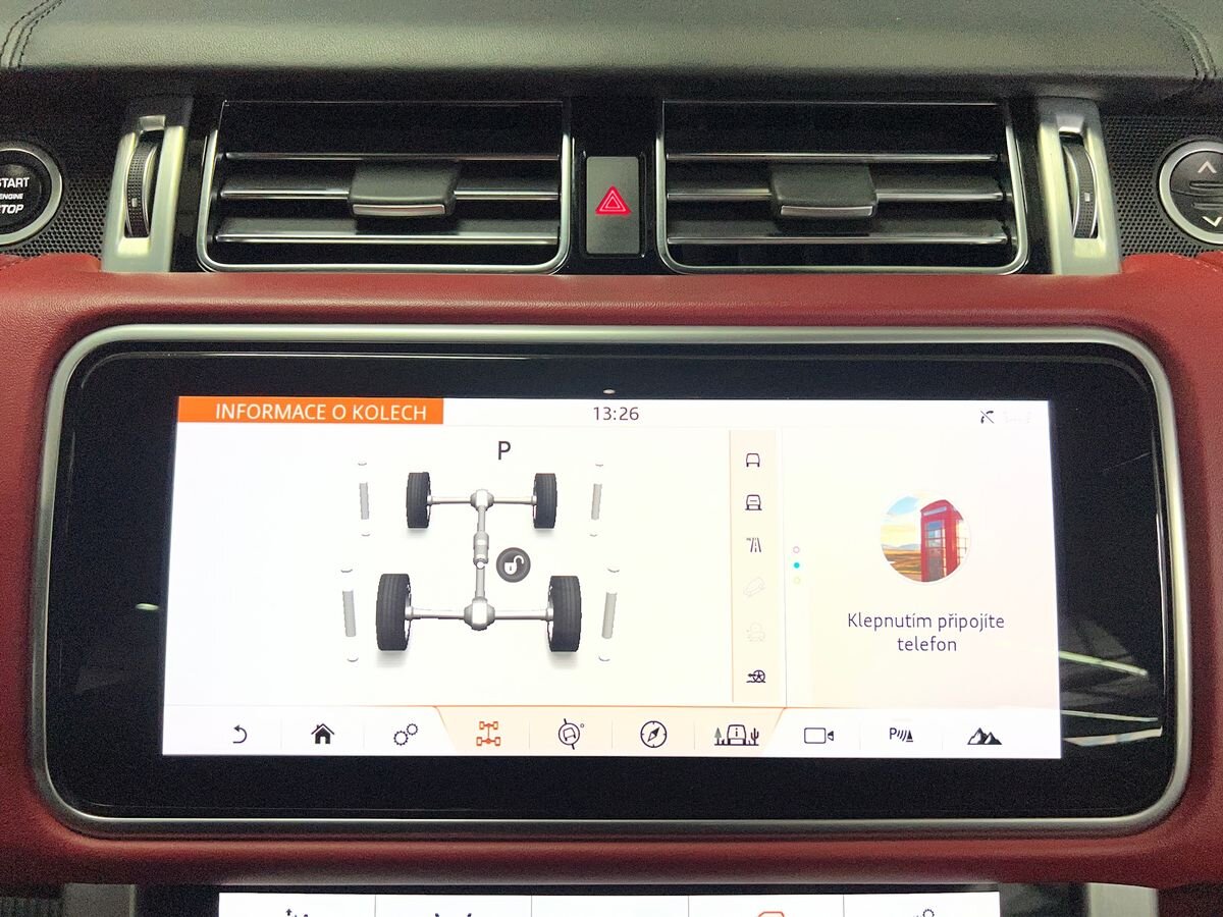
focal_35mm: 26
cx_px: 612
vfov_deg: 53.1
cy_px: 458
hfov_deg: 67.3
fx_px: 919
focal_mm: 5.7
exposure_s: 1/121
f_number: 1.5
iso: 100
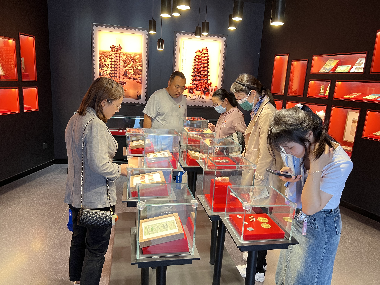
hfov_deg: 67.3
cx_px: 190
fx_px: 285
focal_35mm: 26
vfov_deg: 53.1
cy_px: 142
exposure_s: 1/50
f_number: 1.5
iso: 160
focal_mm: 5.7
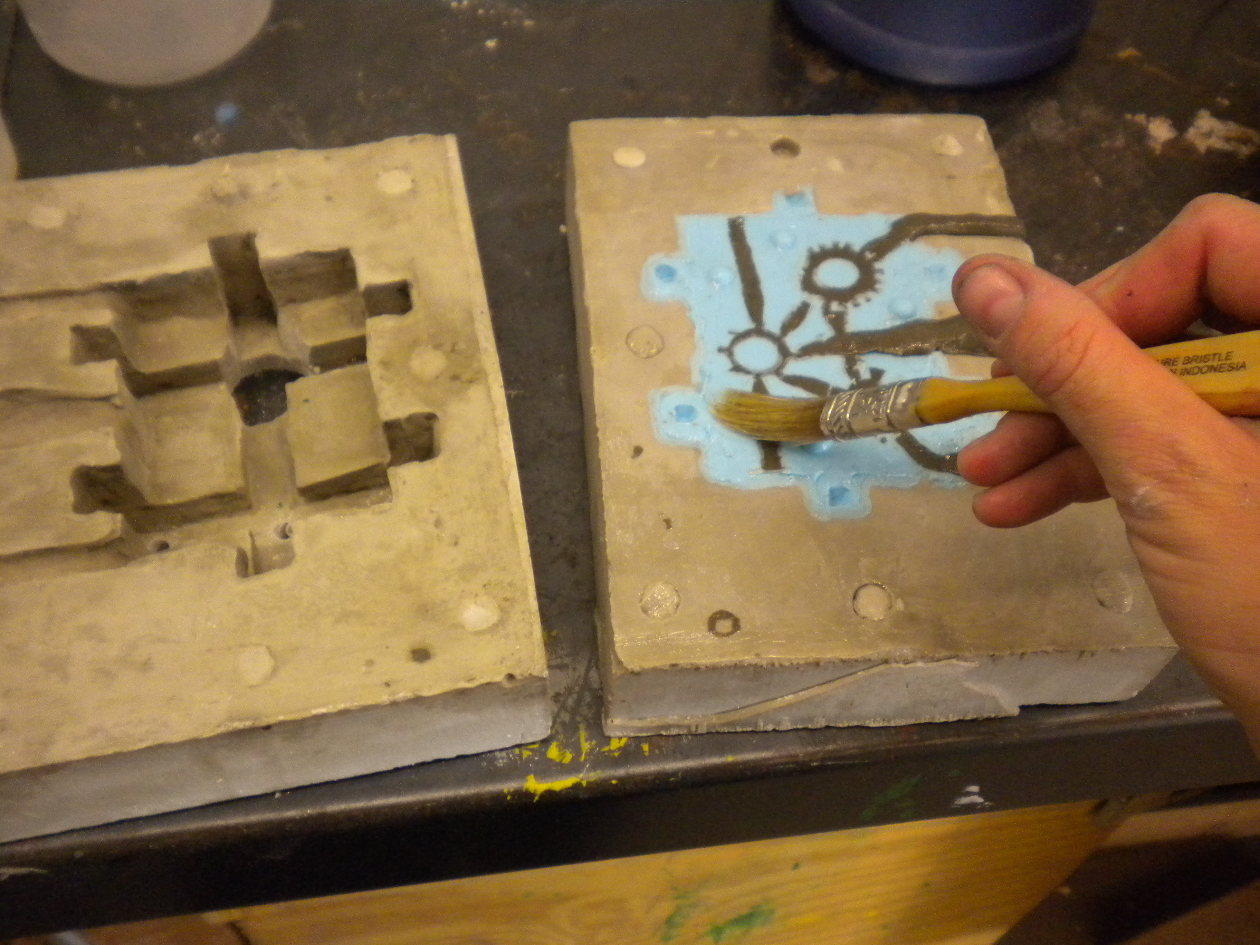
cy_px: 472
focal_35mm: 35
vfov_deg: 40.7
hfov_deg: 52.6
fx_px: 1274
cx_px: 630
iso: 514
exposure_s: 1/66.2
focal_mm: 6.3
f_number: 3.1
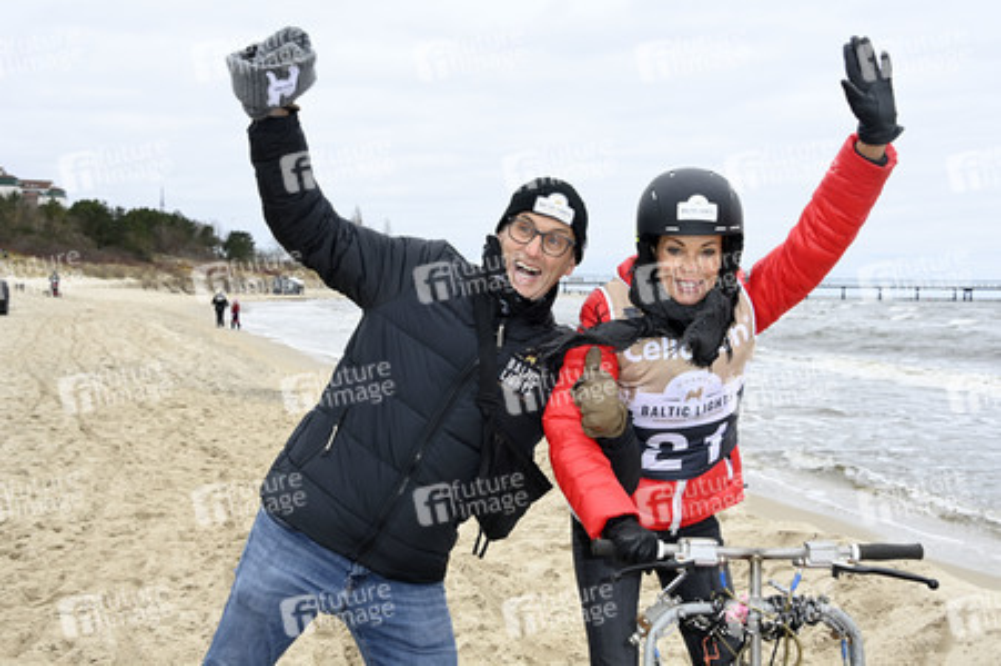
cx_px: 500
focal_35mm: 48
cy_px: 333
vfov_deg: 28.0
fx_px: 1334
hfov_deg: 41.1
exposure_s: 1/200
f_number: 10
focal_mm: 48
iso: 640
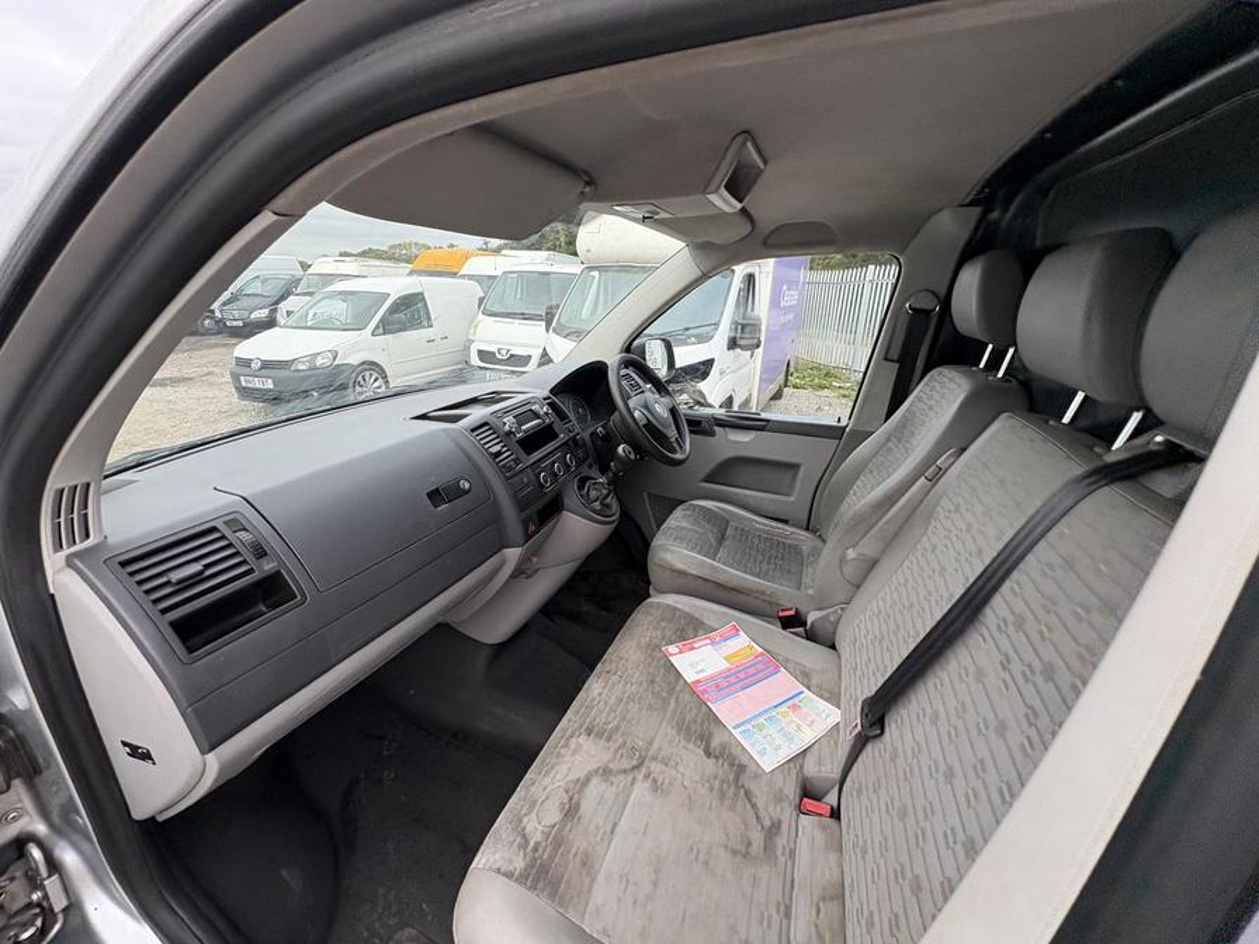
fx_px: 509
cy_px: 472
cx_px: 630
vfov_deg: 85.7
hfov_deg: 102.1
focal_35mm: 14
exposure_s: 1/126
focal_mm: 2.22
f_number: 2.2
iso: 64
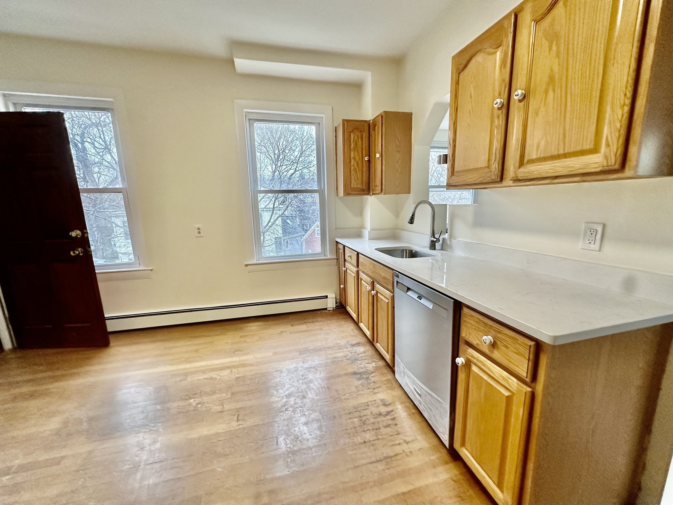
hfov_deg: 102.1
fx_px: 272
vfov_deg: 85.7
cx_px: 336
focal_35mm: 14
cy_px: 252
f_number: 2.2
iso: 250
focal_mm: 2.22
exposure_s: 1/120
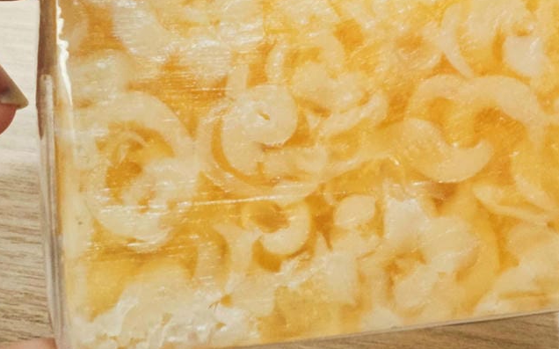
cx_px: 326
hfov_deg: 27.8
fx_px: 1127
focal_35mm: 74
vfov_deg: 17.2
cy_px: 10
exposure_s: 1/60
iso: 200
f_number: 1.8
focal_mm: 2.03
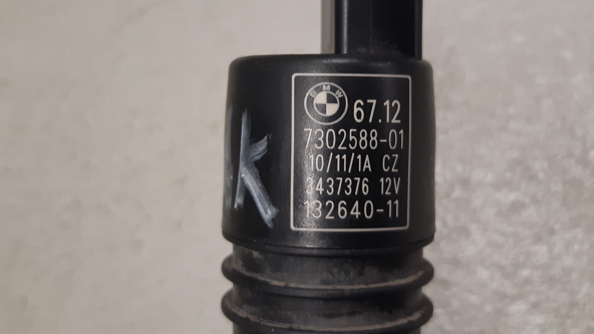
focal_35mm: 29
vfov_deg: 40.0
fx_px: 457
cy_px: 137
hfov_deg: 66.1
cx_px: 302
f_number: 1.7
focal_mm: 3.93
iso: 125
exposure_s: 1/50
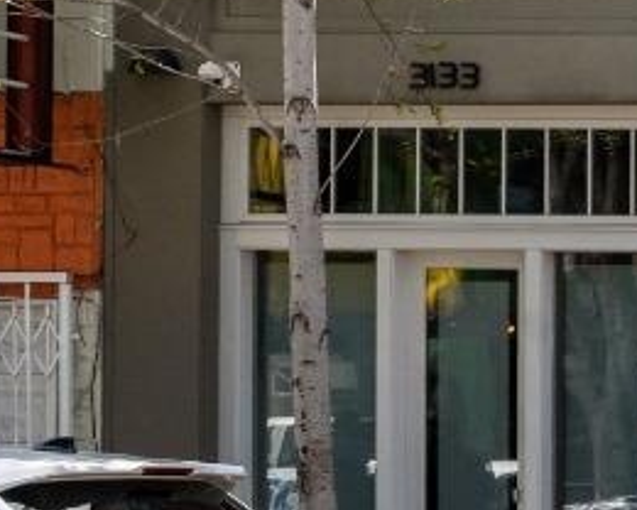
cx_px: 1764
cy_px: -305
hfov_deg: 11.9
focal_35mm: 108
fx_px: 2036
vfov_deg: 13.3
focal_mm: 20
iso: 400
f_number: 9
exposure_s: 1/320
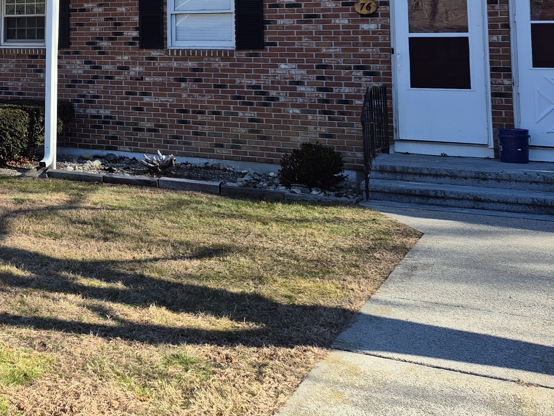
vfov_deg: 26.6
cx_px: -38
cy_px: -28
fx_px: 816
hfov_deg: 33.3
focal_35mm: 51
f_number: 1.8
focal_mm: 5.4
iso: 25
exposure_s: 1/714
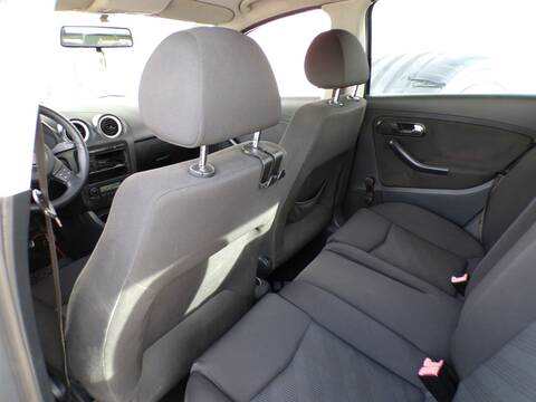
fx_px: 372
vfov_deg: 56.8
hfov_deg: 71.6
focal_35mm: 24
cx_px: 268
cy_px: 201
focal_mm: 4.3
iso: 143
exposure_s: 1/34
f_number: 3
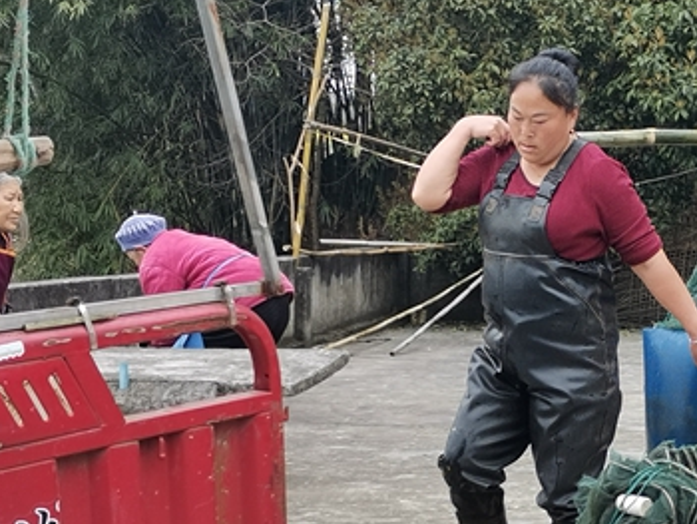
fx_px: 1914
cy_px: 436
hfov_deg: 20.2
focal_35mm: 95
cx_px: 635
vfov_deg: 15.5
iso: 50
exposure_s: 1/147
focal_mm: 4.75
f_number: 1.8
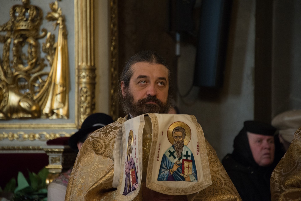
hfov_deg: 6.9
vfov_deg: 4.6
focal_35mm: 300
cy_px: 100
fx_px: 2509
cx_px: 150
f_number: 5.6
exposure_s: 1/50
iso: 3200
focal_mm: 300
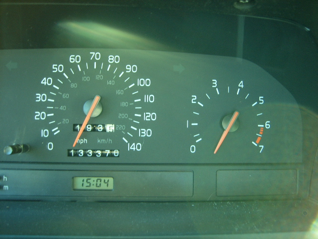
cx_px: 159
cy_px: 120
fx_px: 322
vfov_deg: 40.7
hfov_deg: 52.6
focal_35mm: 35
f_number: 2.8
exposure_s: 1/20
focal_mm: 5.8
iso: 100
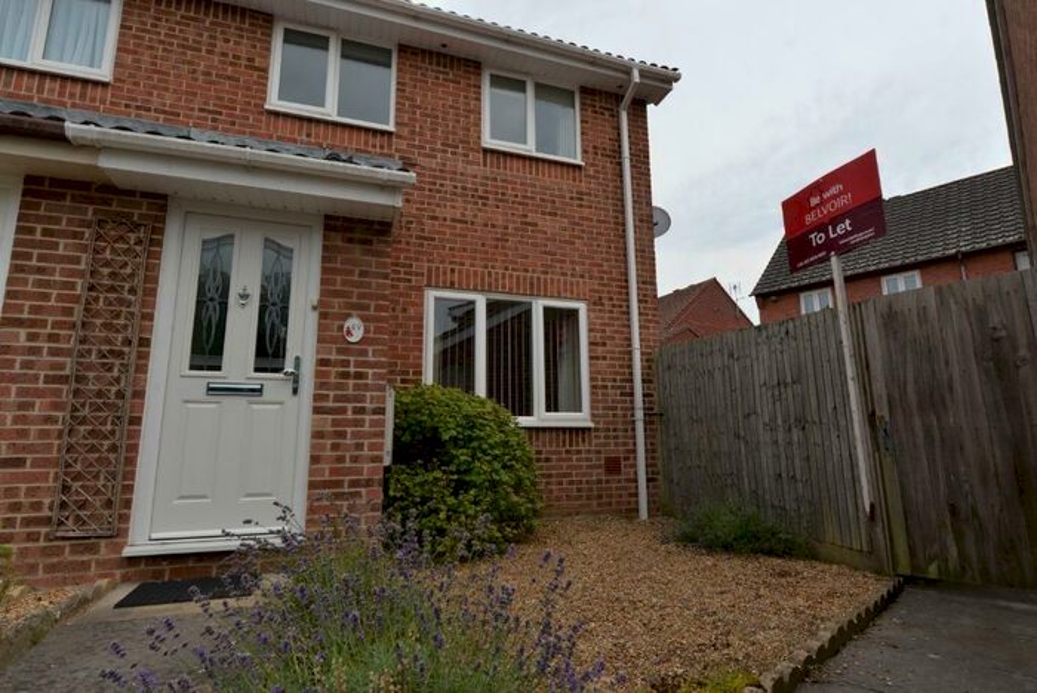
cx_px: 518
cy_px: 346
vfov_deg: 64.7
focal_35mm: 19
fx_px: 548
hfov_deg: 86.9
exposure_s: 1/250
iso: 200
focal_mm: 19
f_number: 8
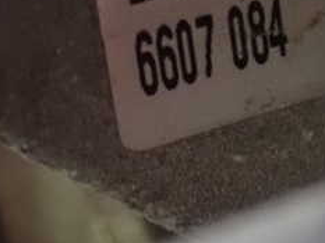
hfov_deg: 12.2
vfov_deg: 9.2
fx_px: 1500
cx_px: 317
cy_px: -20
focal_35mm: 160
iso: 1600
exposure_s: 1/10
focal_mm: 11.09
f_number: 3.6
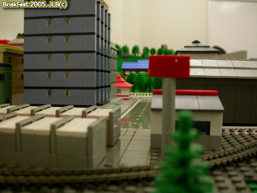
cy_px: 96
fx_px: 282
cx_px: 128
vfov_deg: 37.7
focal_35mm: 38
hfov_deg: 49.0
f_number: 2.6
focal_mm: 7.85
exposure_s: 1/13
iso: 100
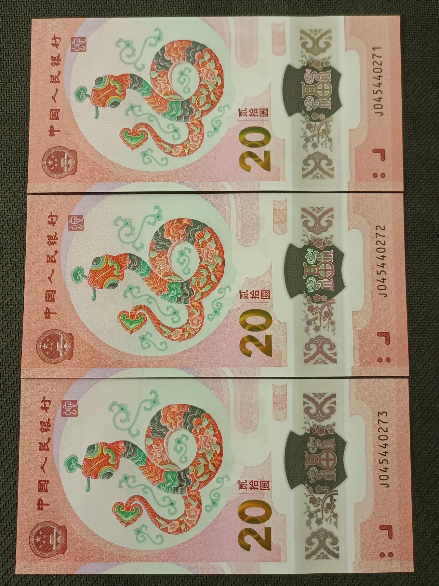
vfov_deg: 54.0
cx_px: 220
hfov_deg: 41.8
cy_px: 293
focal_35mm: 34
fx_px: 575
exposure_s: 1/50
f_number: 1.8
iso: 376
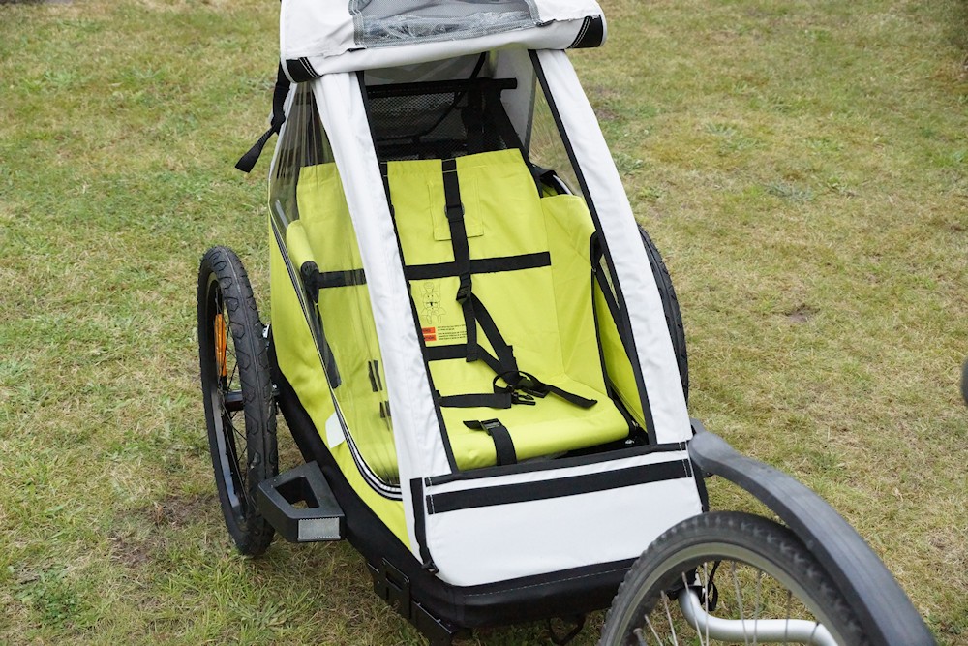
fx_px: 1412
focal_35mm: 52
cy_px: 323
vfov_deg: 25.8
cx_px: 484
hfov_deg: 37.8
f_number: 6.3
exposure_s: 1/1600
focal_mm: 35
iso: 3200
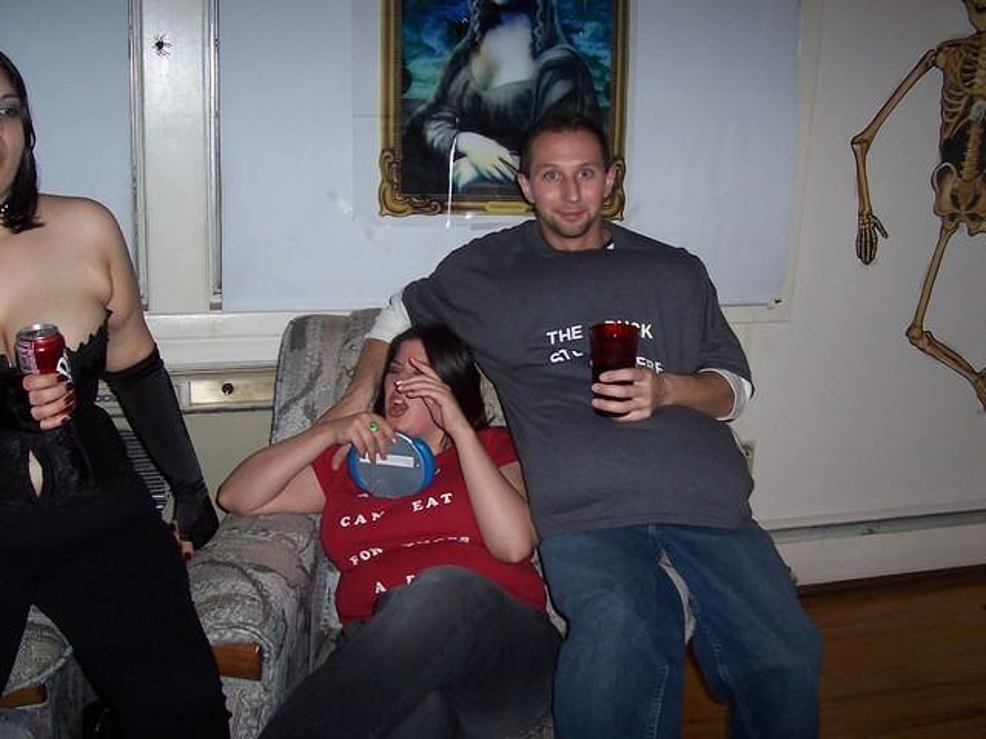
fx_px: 1054
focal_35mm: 37
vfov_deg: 38.7
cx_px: 493
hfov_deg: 50.1
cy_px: 370
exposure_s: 1/60
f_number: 2.8
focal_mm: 5.6
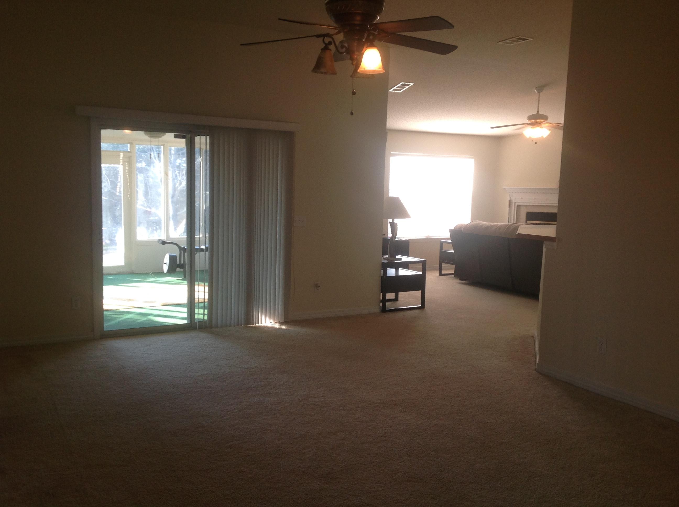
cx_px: 340
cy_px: 254
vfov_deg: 40.6
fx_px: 686
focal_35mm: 35
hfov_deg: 52.7
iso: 64
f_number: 2.4
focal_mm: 4.28
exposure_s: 1/60
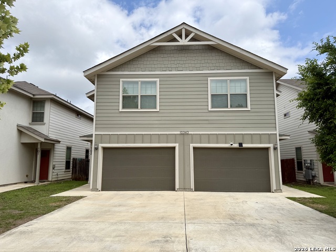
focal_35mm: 24
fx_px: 233
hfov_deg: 71.6
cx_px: 168
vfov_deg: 56.8
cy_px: 126
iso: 80
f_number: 1.78
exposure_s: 1/6711
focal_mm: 6.76
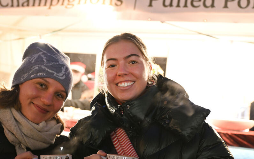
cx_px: 95
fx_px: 415
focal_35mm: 60
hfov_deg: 33.8
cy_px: 120
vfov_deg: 21.4
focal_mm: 39
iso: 3200
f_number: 3.5
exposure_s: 1/30
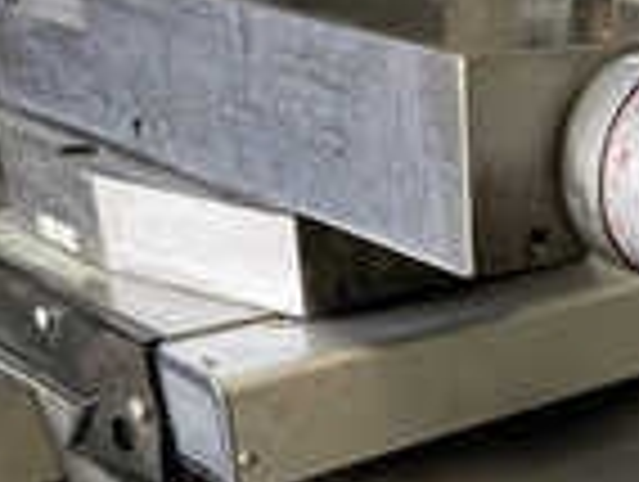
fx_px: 1350
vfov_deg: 19.0
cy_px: 586
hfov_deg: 23.7
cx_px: 819
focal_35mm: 73
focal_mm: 4.25
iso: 80
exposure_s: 1/120
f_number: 1.8
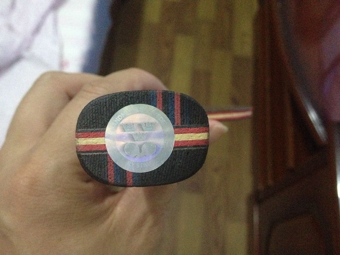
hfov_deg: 52.6
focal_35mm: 35
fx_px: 344
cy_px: 128
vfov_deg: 40.7
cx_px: 170
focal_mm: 4.28
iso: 800
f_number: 2.4
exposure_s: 1/15
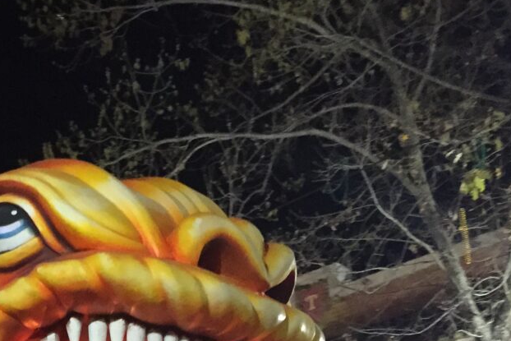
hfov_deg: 25.5
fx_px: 1079
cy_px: 477
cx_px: 21
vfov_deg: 16.7
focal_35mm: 76
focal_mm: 4.15
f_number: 2.2
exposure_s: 1/15
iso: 320
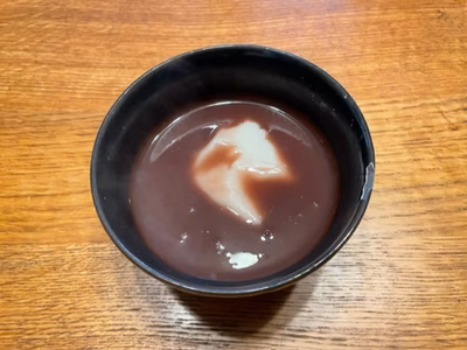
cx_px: 234
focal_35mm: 26
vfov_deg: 53.1
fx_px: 351
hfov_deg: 67.3
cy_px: 175
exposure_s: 1/50
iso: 200
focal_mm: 4.2
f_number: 1.6
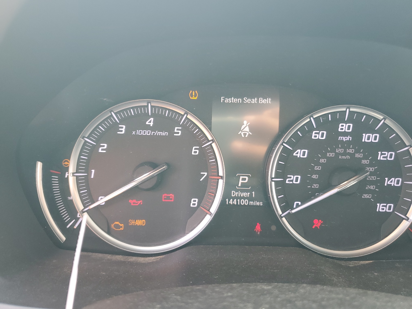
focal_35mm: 26
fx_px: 309
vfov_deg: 53.1
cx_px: 206
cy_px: 154
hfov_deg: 67.3
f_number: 1.5
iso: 55
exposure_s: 1/60.2
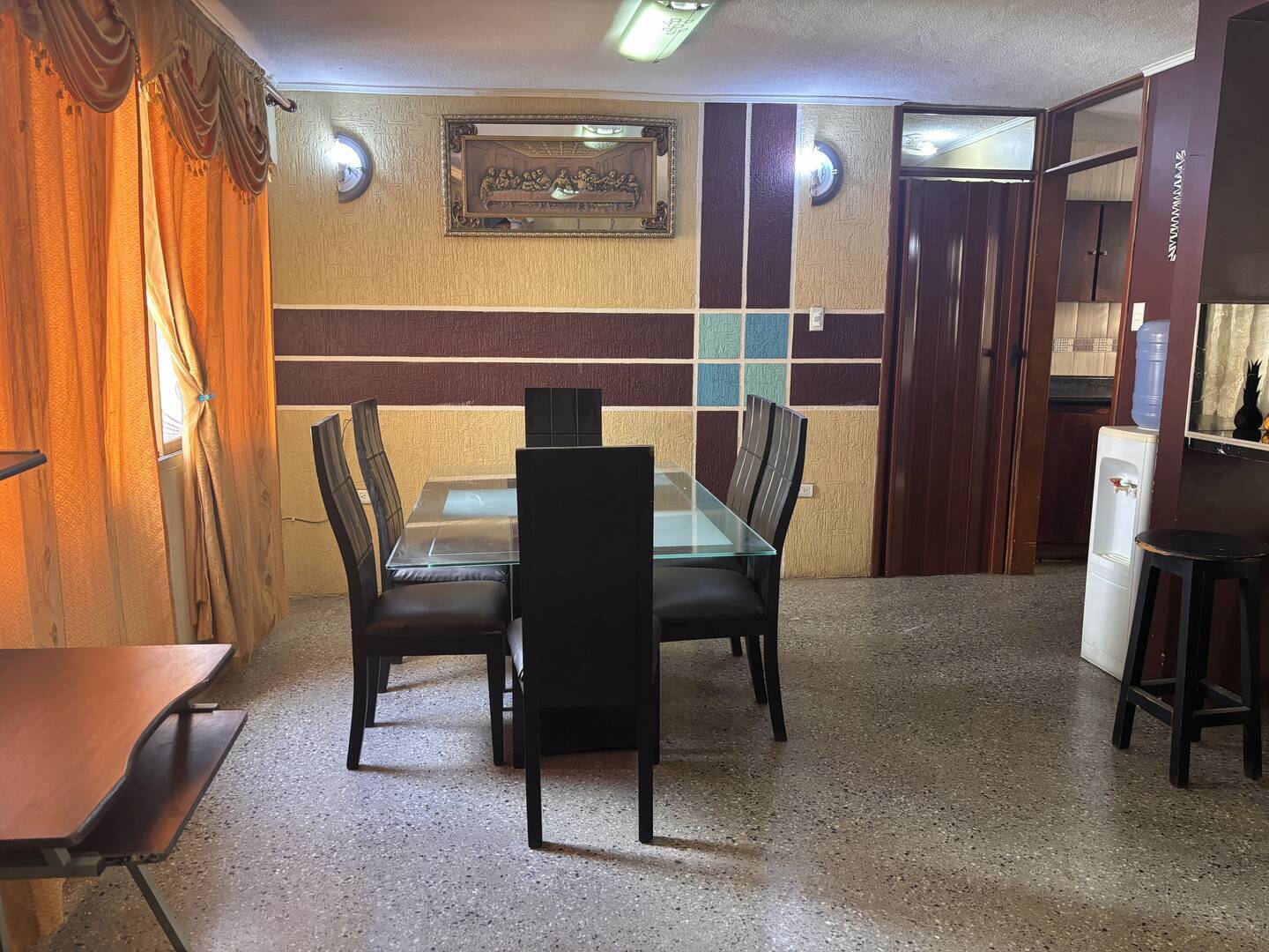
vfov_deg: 53.1
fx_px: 953
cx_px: 634
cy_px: 476
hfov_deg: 67.3
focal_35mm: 26
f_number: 1.6
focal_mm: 5.96
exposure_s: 1/60
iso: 200
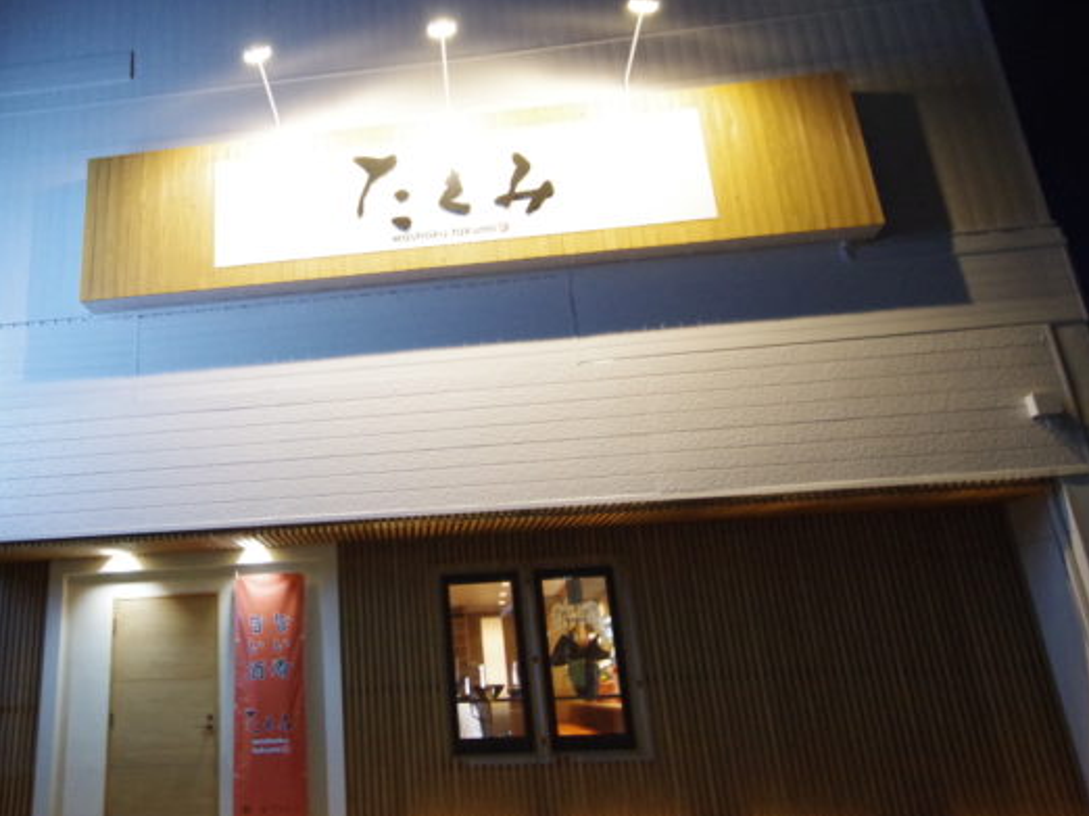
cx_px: 330
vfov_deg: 48.5
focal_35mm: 29
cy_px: 368
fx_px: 904
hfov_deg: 60.1
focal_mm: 13
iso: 3200
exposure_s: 1/30
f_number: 4.5
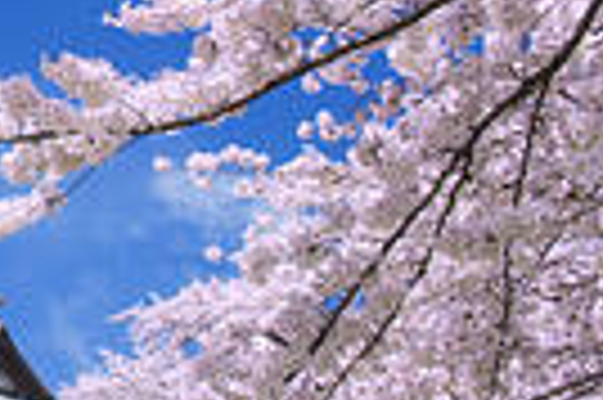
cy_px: -9
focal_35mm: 130
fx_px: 2175
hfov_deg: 13.4
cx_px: -637
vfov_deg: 10.4
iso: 100
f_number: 11
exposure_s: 1/80
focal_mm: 29
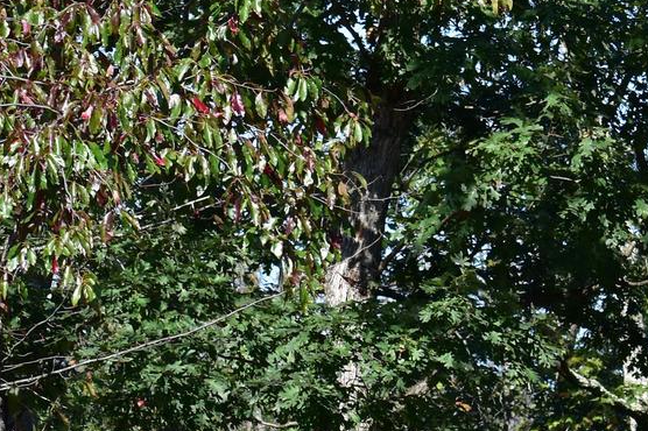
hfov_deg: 5.3
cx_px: 530
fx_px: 6962
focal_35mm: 387
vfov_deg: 3.5
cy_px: 745
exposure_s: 1/800
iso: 250
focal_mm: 70
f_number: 6.3
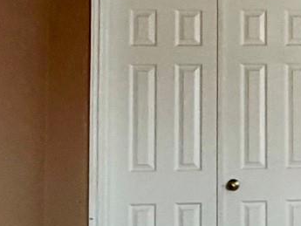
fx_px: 722
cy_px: 70
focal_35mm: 83
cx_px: 480
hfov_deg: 19.7
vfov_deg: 17.7
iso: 160
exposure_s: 1/60
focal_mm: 2.22
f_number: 2.2
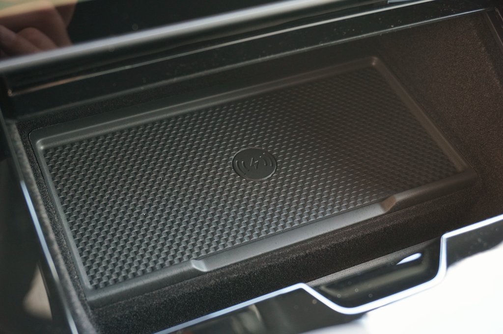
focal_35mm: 54
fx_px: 754
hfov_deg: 36.9
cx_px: 252
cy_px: 167
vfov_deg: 25.0
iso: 1250
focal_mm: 36
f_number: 6.3
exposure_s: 1/50
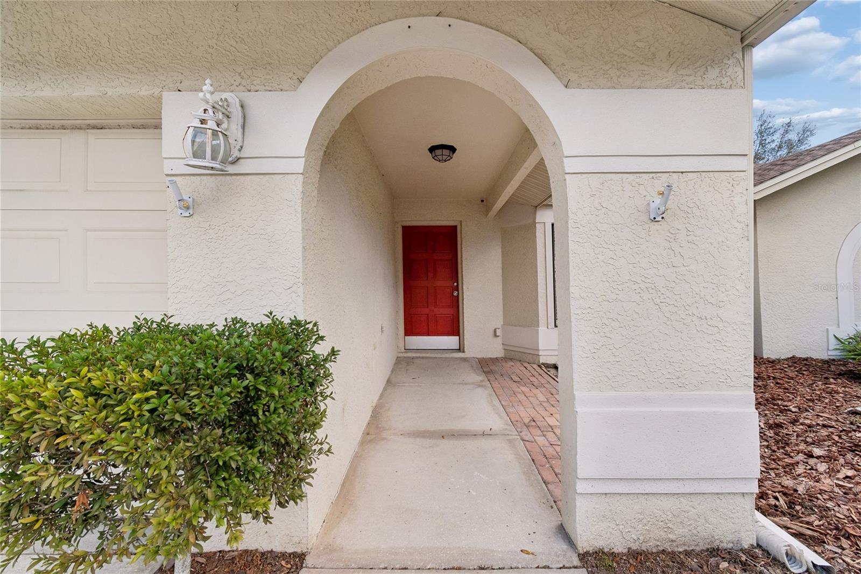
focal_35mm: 15
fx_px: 359
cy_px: 287
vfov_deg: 77.3
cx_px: 430
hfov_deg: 100.4
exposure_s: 1/250
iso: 100
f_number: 7.1
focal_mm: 10
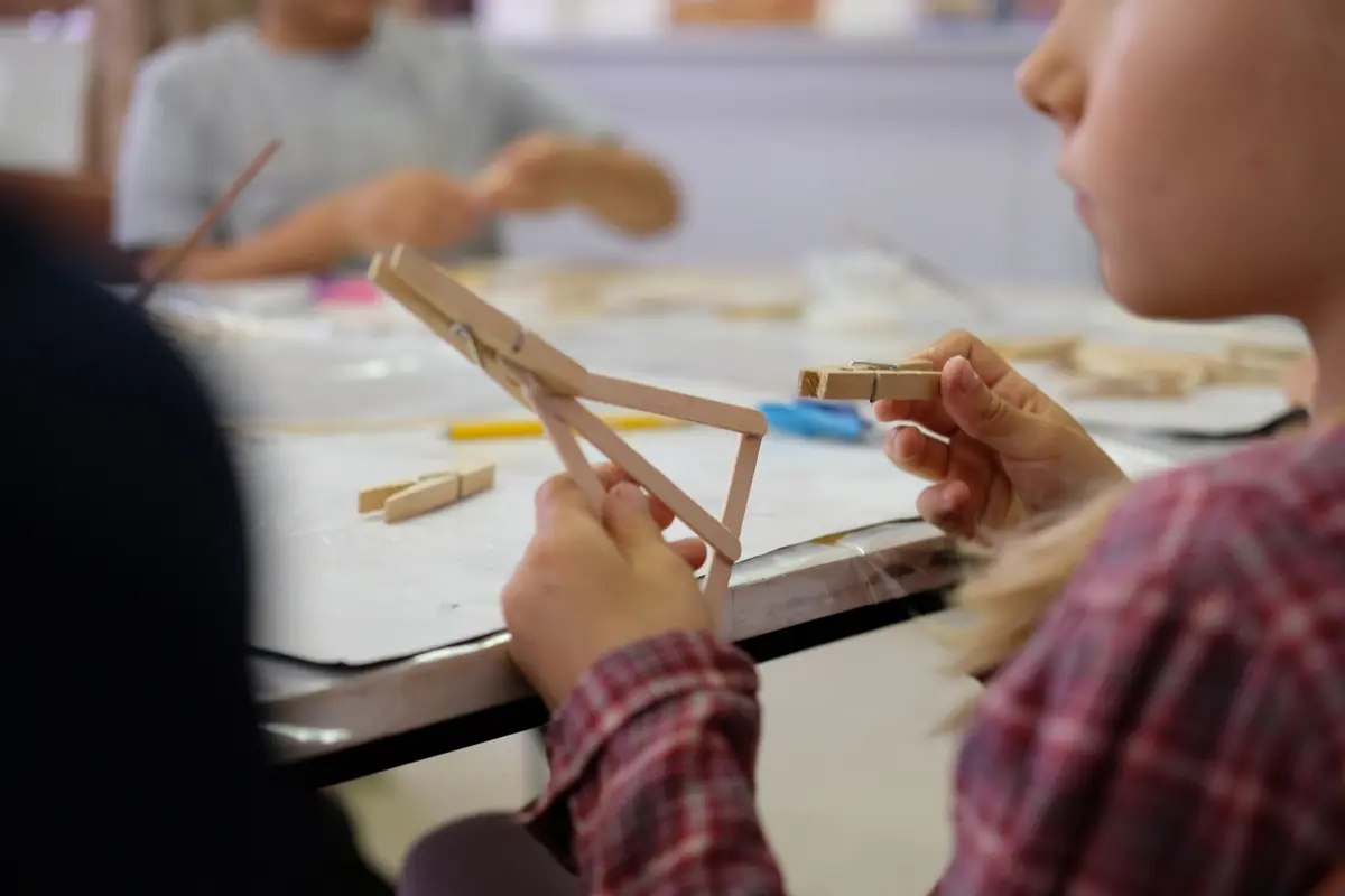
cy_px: 448
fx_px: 1980
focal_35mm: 53
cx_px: 672
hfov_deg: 37.5
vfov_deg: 25.5
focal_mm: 35
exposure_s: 1/60
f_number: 2.2
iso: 250
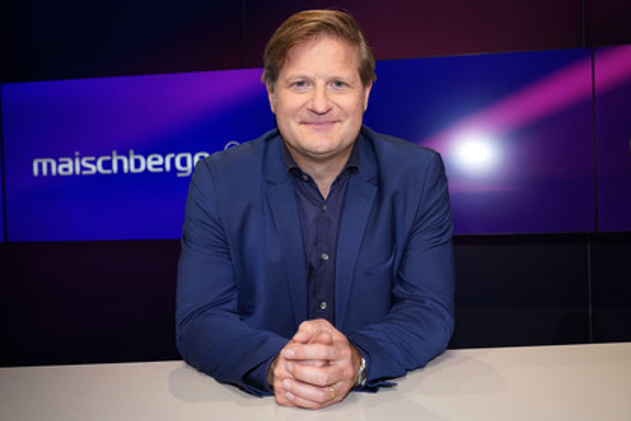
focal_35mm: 40
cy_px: 204
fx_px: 701
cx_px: 322
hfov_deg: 48.5
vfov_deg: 33.4
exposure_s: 1/160
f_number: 5
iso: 2000
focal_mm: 37
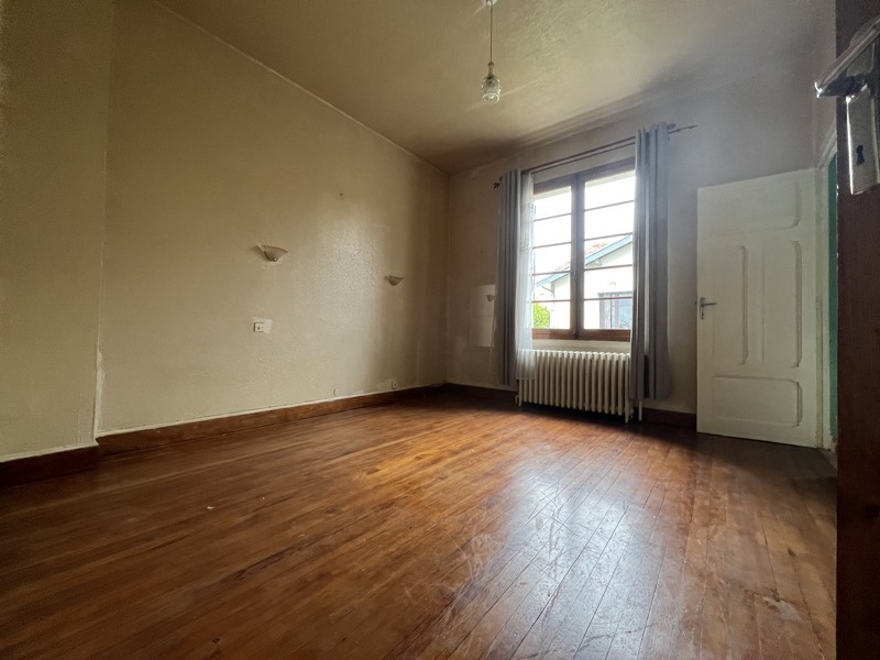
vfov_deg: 89.9
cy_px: 330
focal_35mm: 13
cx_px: 440
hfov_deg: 106.2
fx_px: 330
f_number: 1.8
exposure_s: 1/99
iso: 200
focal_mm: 1.57
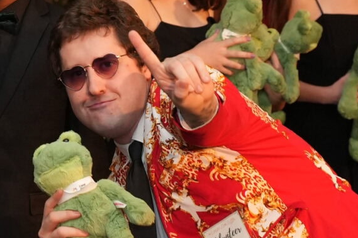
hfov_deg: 7.1
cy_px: 169
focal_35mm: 288
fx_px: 2863
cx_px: 39
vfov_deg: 4.8
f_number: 4
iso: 2500
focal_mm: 64
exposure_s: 1/80
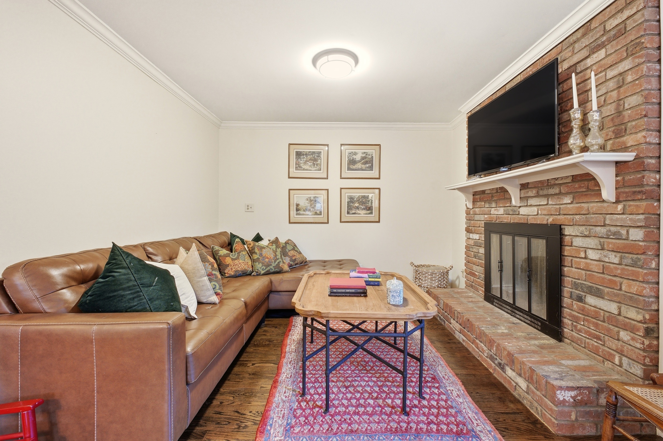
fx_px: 276
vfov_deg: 77.3
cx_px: 332
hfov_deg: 100.4
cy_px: 220
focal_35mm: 15
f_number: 9
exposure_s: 1/25
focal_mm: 10
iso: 400
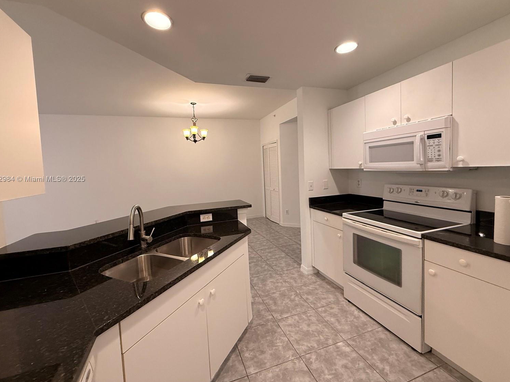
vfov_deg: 81.7
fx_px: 221
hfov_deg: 98.1
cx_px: 249
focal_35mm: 15
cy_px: 179
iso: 250
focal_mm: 2.22
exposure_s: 1/60
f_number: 2.2
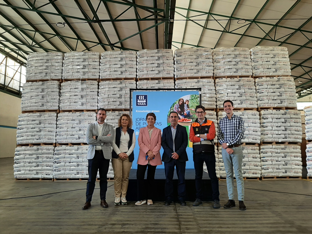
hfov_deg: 67.3
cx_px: 156
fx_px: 234
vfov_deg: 53.1
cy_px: 117
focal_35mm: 26
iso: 64
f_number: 1.7
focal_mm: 3.93
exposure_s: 1/50
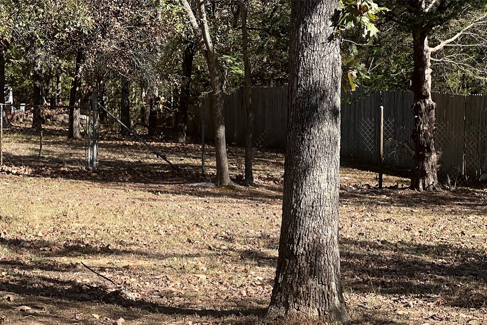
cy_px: 301
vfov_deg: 10.3
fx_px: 1786
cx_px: 159
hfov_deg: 15.5
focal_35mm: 132
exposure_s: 1/309
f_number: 2.8
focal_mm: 9
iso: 32
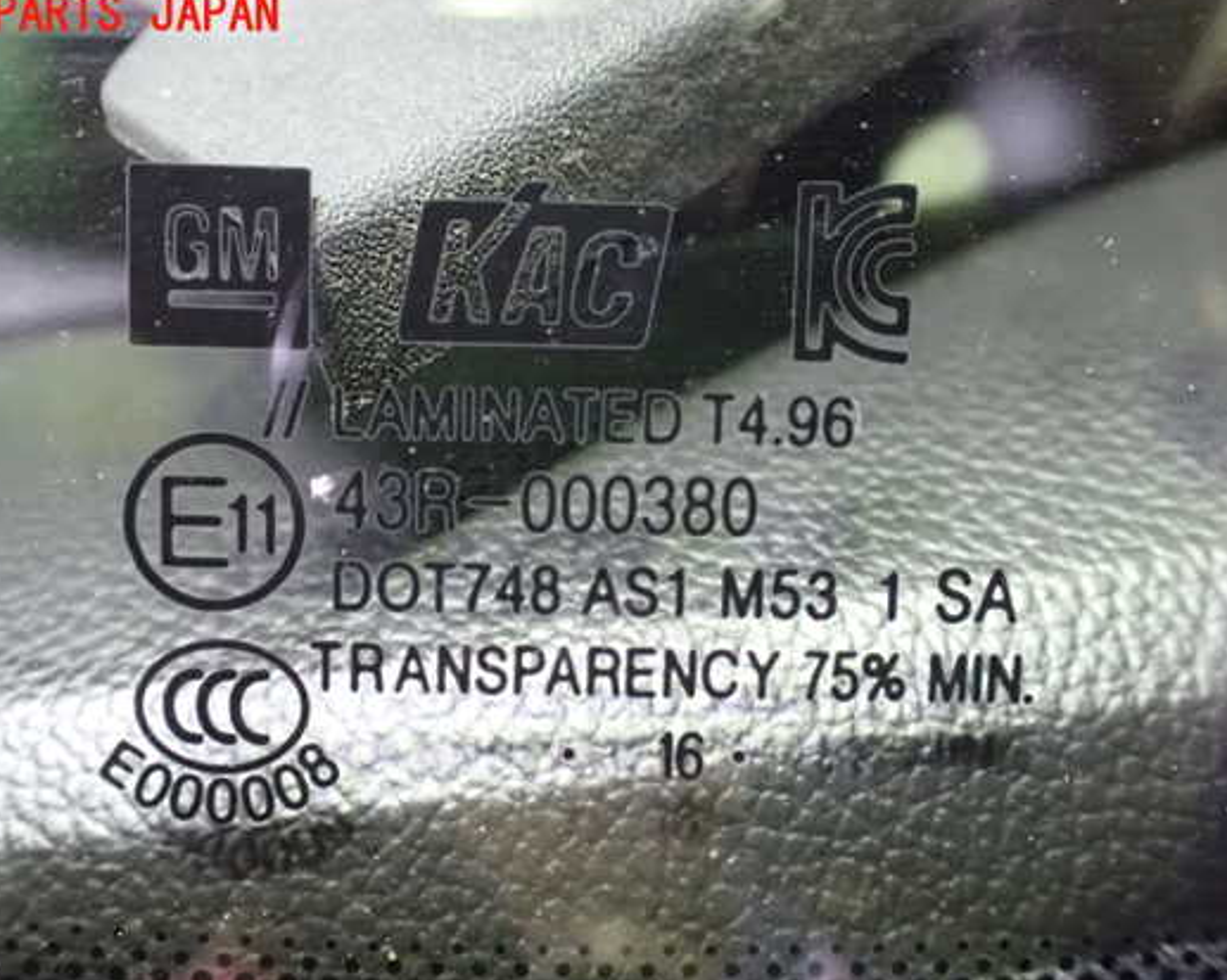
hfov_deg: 52.8
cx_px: 560
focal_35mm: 34
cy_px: 520
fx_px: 1234
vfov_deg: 43.3
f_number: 2.3
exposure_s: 1/13
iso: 1600
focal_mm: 5.4
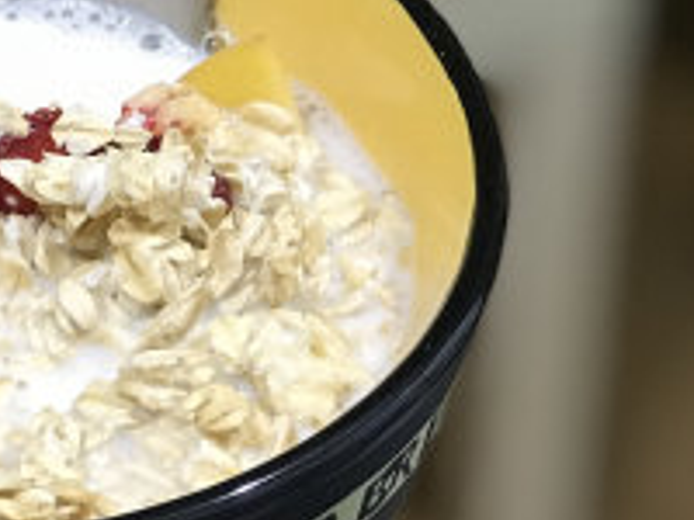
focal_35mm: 174
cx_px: -139
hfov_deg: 11.1
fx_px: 3488
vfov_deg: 8.5
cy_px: 16
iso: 500
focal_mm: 6.6
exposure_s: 1/50
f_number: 2.8
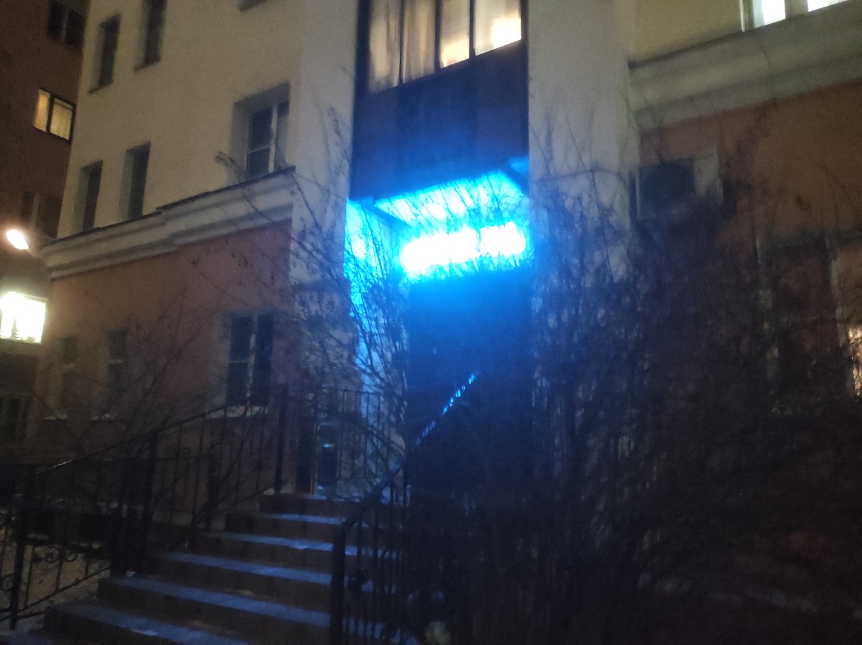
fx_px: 622
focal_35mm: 25
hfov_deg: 69.4
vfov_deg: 54.8
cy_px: 322
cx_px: 431
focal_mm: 5.43
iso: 10029
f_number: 1.89
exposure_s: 1/15
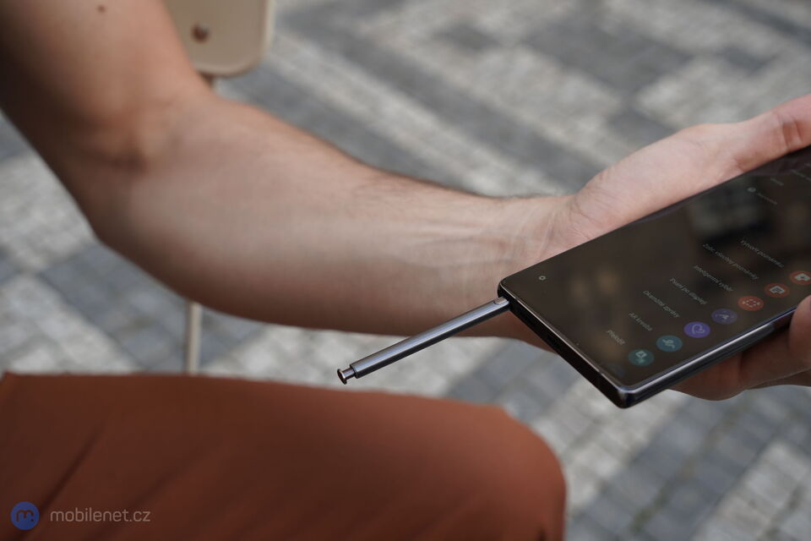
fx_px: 969
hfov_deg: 45.4
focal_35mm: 43
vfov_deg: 31.2
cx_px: 406
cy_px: 270
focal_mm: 43
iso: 250
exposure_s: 1/200
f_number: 5.6
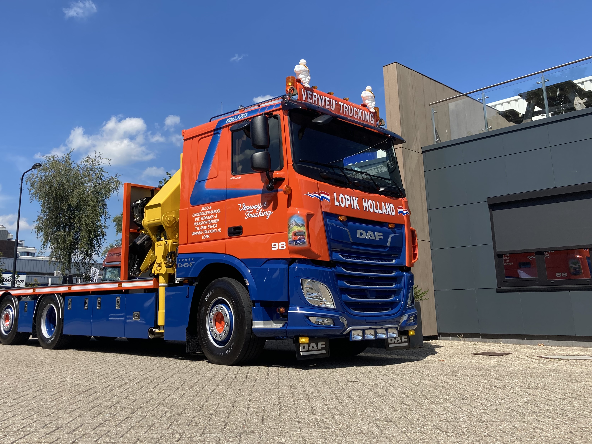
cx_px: 238
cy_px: 178
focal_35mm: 34
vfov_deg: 41.6
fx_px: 581
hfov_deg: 53.6
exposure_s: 1/1845
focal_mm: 3.99
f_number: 1.8
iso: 20
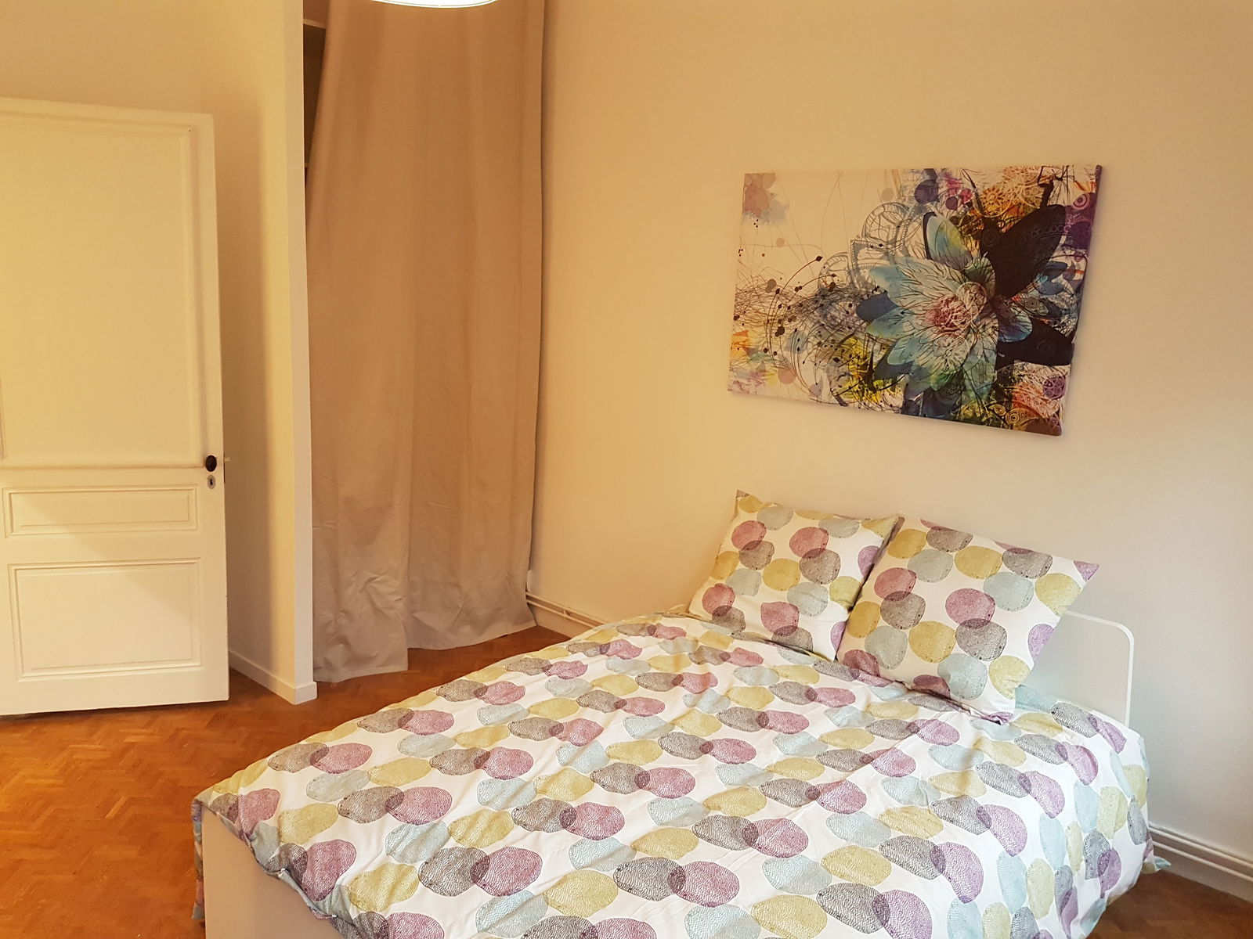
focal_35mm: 26
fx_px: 941
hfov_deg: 67.3
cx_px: 626
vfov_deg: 53.1
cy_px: 470
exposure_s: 1/25
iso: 200
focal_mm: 4.2
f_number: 1.7
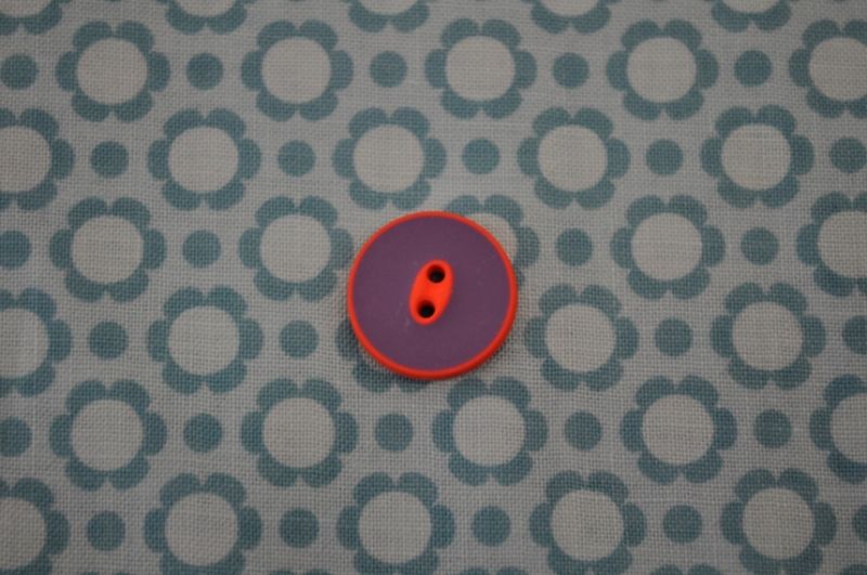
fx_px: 1984
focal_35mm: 82
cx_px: 434
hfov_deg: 24.7
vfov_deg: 16.5
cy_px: 288
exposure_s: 1/80
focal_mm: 55
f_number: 5.6
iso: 400
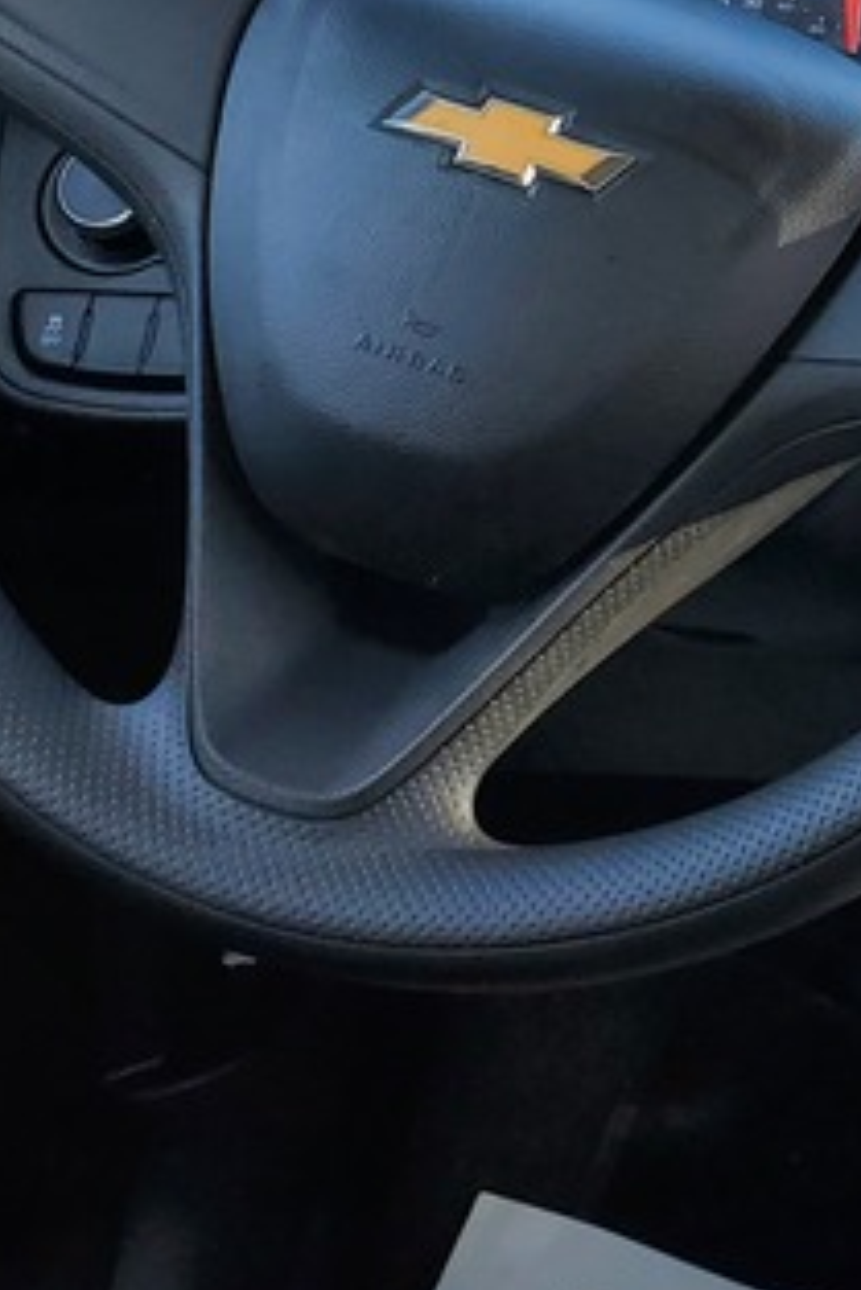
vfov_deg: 23.7
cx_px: 1570
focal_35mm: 83
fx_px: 2974
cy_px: 91
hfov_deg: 14.4
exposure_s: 1/242
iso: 50
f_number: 2.4
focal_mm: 4.3
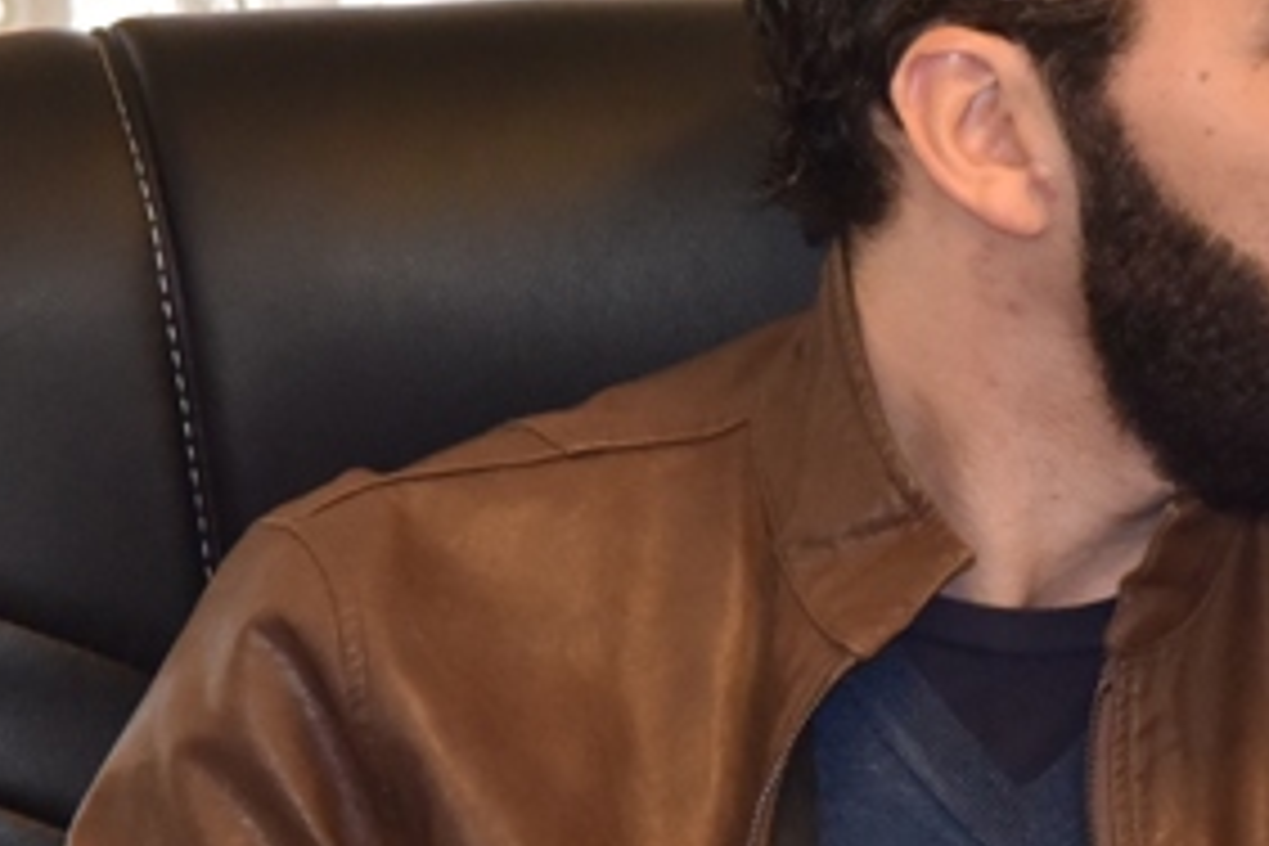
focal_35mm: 436
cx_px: 1224
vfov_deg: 3.2
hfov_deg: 4.7
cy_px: 601
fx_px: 15368
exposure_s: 1/200
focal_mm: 120
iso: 2500
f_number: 6.3
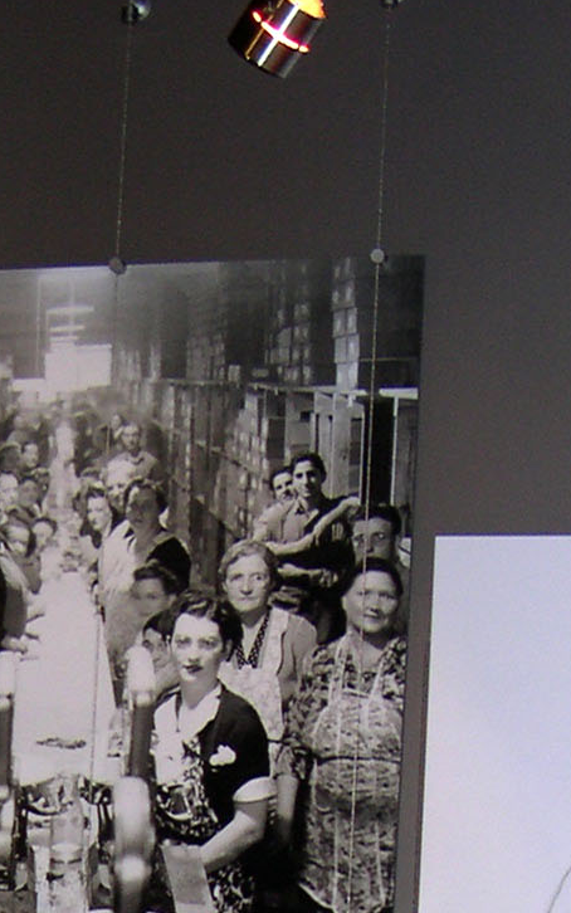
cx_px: 11
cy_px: 1356
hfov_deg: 10.3
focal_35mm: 126
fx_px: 3136
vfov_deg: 15.3
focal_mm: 8
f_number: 2.8
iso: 100
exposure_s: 1/60
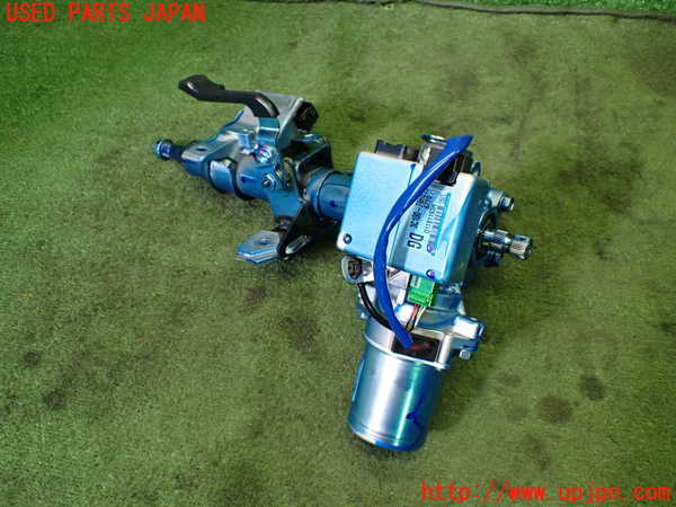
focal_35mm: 30
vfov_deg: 46.8
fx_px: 586
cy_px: 254
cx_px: 338
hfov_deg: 60.0
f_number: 2.3
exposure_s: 1/125
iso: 400
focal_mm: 5.4
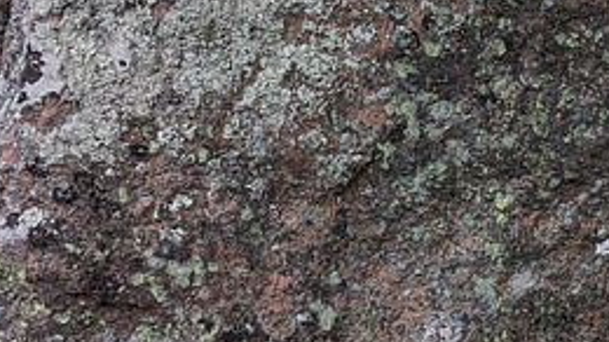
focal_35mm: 86
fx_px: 1388
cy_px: 119
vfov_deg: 14.0
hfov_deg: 24.2
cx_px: 518
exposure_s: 1/103
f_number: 1.73
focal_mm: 4.38
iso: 36
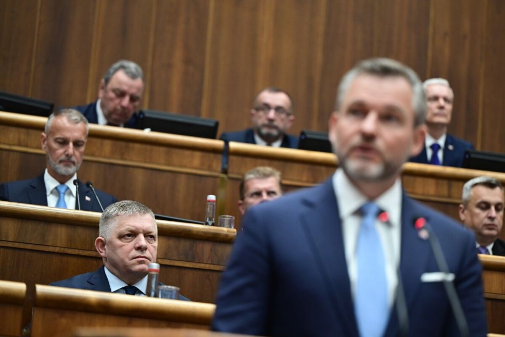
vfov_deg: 11.4
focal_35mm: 120
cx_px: 252
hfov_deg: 17.1
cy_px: 168
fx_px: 1683
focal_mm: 120
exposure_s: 1/320
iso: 2500
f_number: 2.8
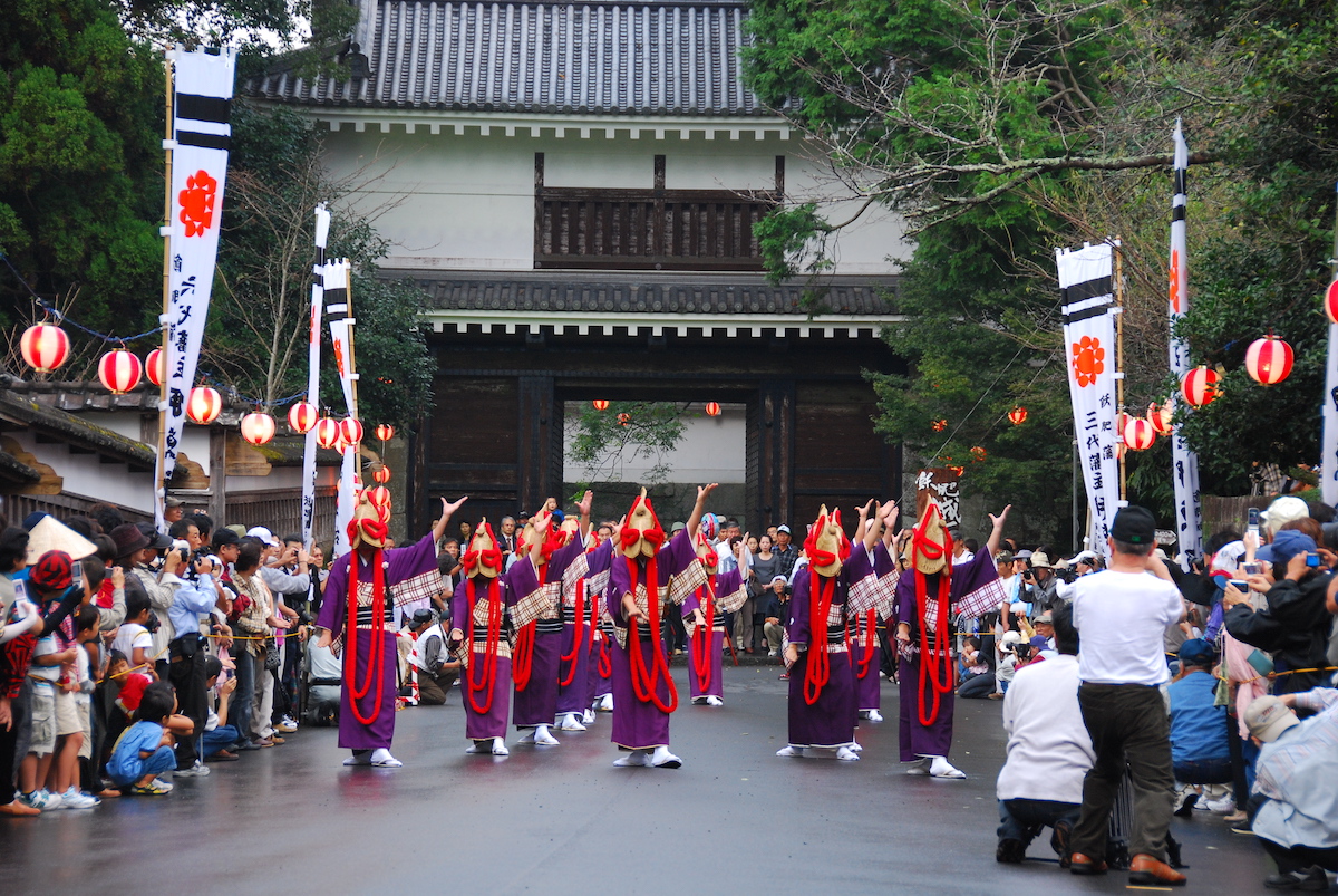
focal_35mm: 123
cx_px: 669
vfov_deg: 11.2
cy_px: 448
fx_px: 4576
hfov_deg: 16.6
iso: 400
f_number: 5.3
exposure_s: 1/100
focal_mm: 82
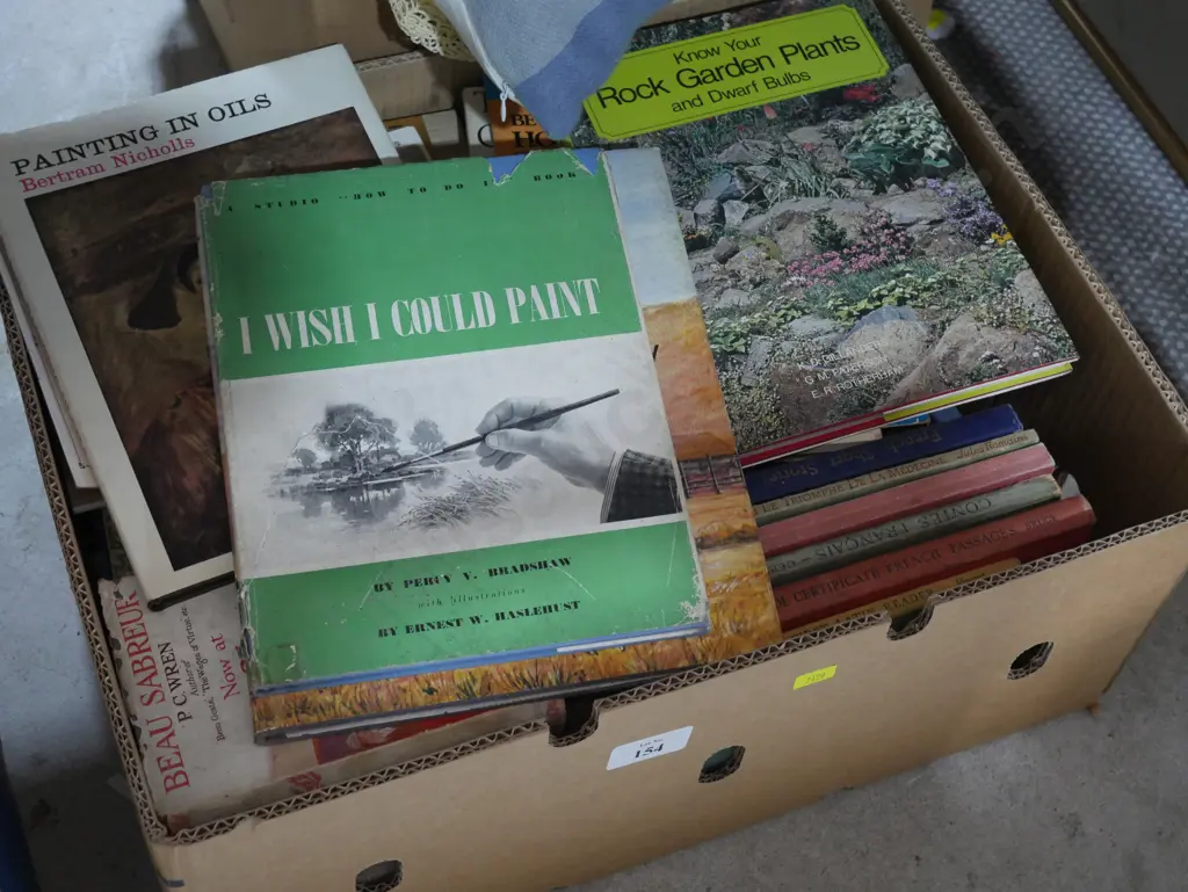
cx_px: 594
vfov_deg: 28.1
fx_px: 1785
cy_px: 446
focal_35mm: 52
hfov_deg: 36.8
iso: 2000
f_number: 5.3
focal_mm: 26
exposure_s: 1/60
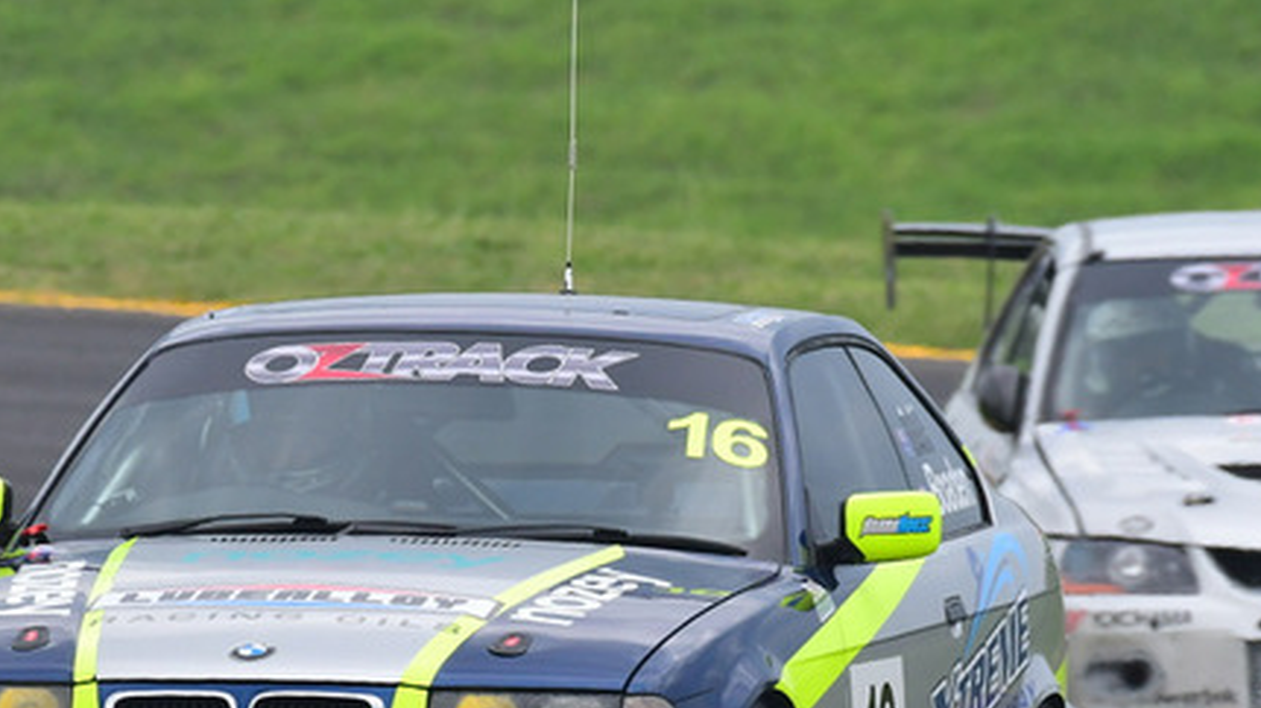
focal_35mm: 1226
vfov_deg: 1.0
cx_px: 363
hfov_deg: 1.8
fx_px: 40976
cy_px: 374
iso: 1000
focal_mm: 420
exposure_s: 1/640
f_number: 10
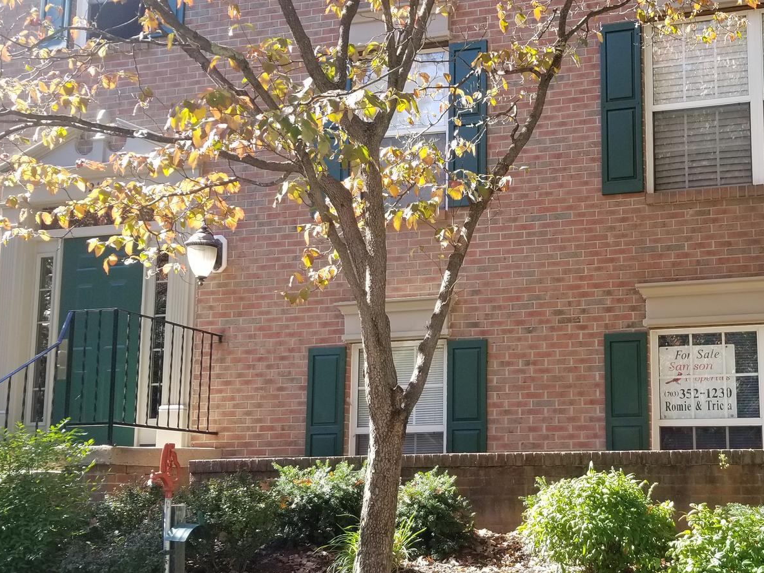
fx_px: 993
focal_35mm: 45
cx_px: 583
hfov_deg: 40.8
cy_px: 331
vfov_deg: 32.1
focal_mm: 4.25
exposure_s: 1/283
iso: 50
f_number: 1.7
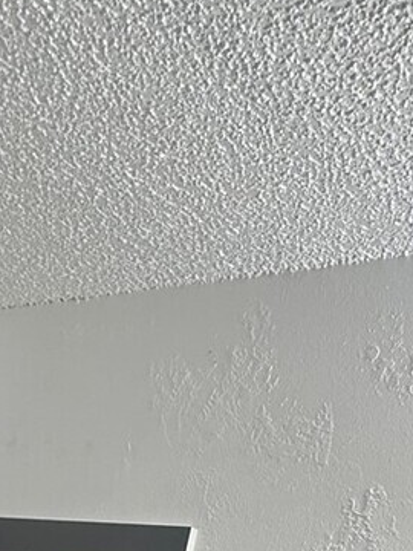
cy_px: 885
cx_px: 76
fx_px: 891
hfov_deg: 25.6
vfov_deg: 24.3
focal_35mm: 56
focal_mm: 2.22
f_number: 2.2
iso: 125
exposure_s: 1/120
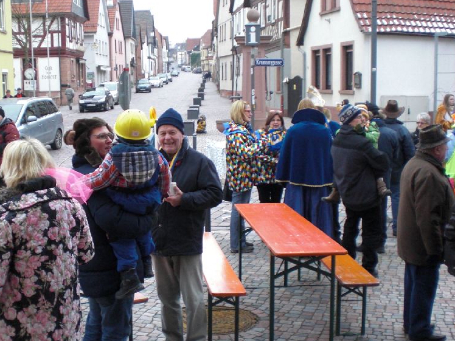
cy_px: 187
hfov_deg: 36.5
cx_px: 158
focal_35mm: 52
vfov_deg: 28.0
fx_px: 683
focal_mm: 6.3
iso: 200
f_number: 3.1
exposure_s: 1/100
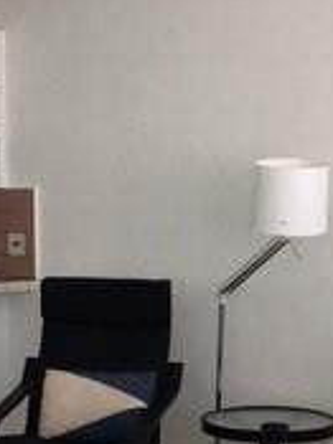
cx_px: -15
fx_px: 1361
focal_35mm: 106
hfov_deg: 13.7
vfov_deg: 18.5
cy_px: 297
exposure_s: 1/30
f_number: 2.2
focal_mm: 4.15
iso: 40
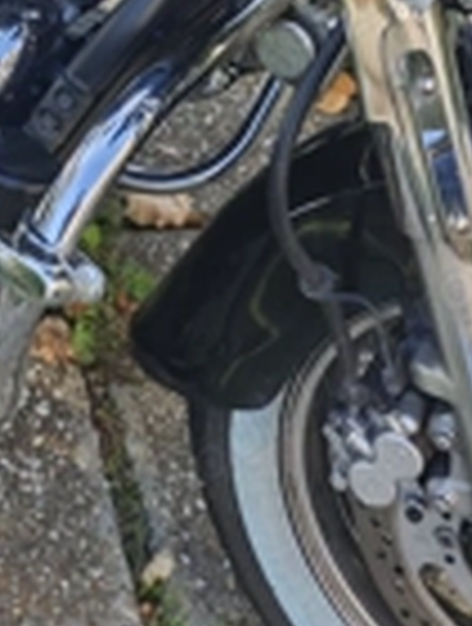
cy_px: -239
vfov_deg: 24.6
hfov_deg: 20.4
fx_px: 1194
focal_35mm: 66
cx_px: -144
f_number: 1.6
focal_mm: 6.55
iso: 50
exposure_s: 1/123
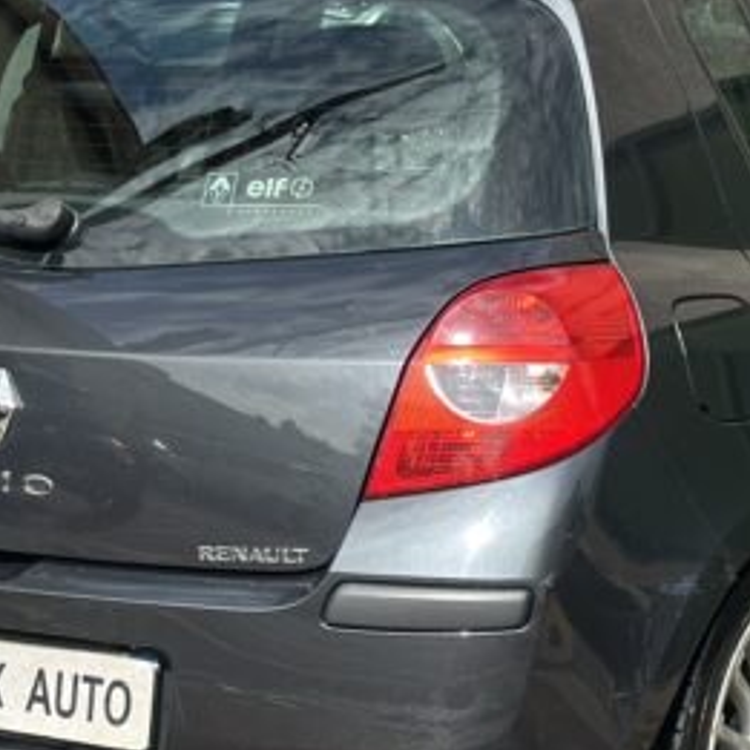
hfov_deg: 13.4
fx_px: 3187
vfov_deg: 13.4
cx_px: 434
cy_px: 399
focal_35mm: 130
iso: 64
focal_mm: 6.86
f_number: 1.78
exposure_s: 1/1992
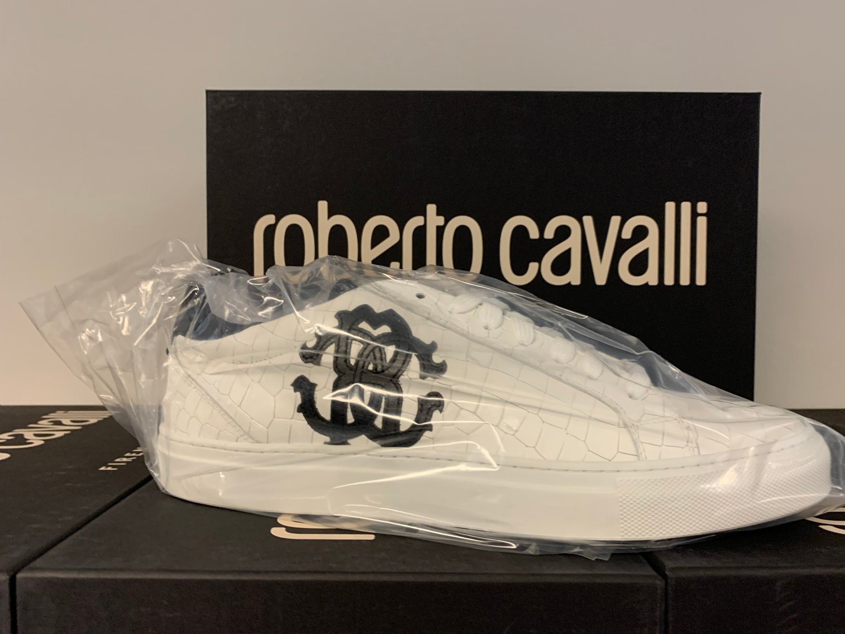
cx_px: 422
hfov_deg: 67.3
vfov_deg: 53.1
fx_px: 635
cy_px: 317
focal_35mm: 26
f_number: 1.8
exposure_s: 1/60
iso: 250
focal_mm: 4.25
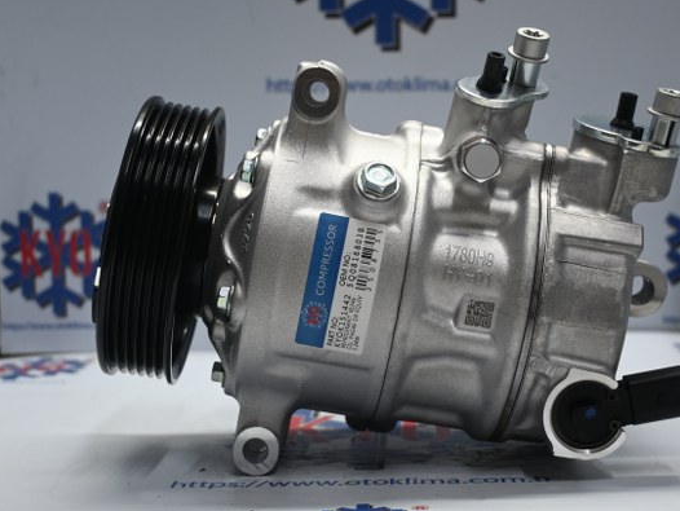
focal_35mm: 58
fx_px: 1131
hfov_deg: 33.4
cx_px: 385
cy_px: 255
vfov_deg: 25.4
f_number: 5.3
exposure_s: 1/60
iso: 720
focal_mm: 35
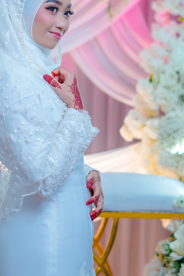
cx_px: 46
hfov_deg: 12.1
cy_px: 92
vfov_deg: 18.1
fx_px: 866
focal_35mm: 113
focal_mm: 50
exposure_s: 1/100
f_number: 1.8
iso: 125
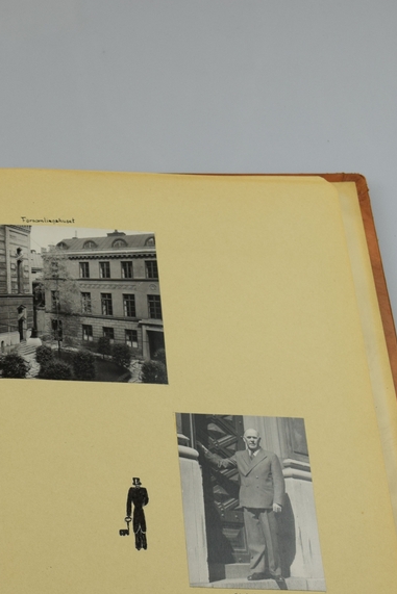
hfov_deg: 15.3
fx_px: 1406
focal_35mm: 85
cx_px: -111
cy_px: 407
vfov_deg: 23.8
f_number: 8
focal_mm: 27
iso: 400
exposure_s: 1/250
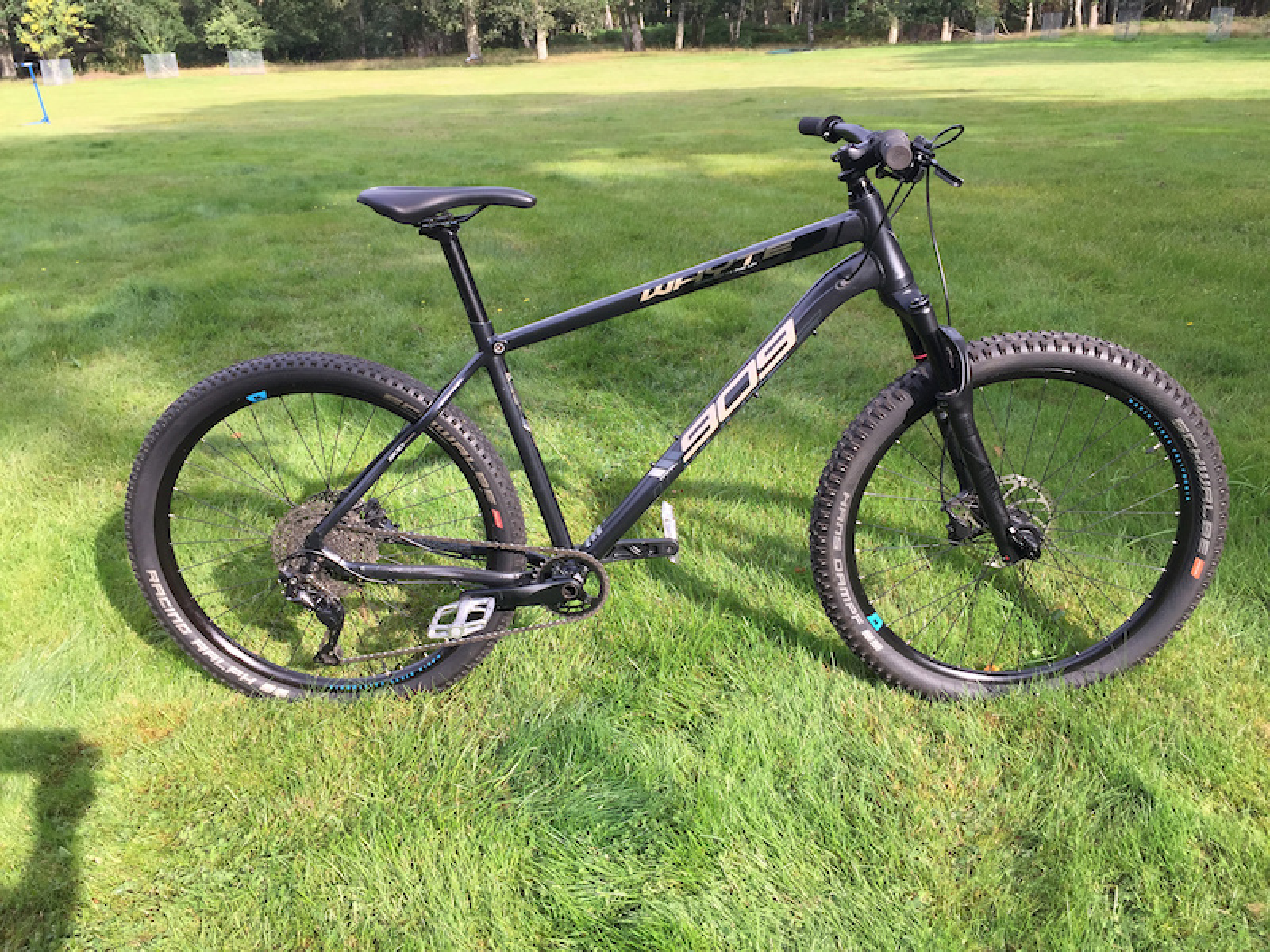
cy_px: 476
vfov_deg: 48.2
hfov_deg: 61.7
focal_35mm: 29
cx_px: 635
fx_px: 1064
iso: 32
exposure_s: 1/421
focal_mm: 4.15
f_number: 2.2
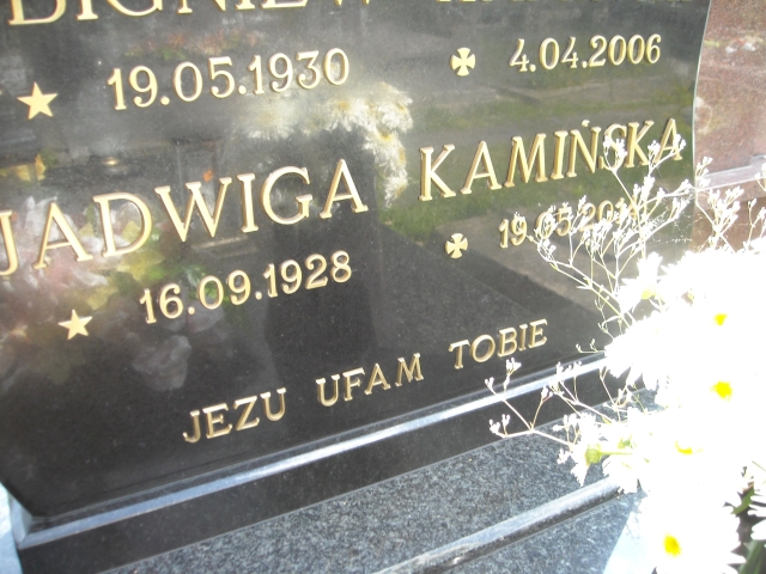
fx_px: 774
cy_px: 287
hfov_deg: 52.6
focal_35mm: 35
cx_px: 383
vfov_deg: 40.7
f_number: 2.8
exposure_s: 1/154
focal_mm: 5.7
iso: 141
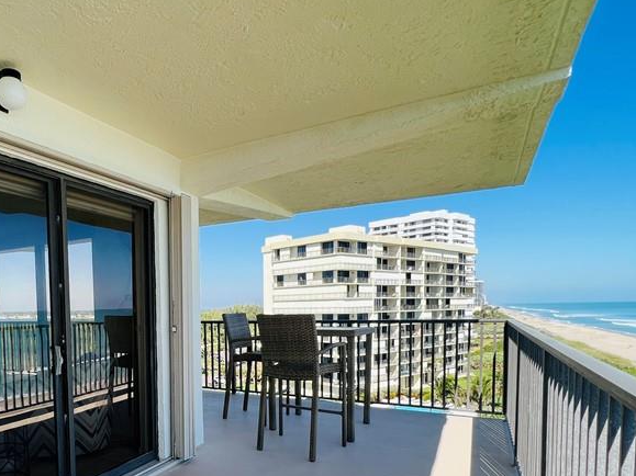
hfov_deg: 70.3
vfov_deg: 56.7
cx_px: 181
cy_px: 340
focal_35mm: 23
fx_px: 422
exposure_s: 1/717
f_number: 1.8
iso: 32
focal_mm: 1.57
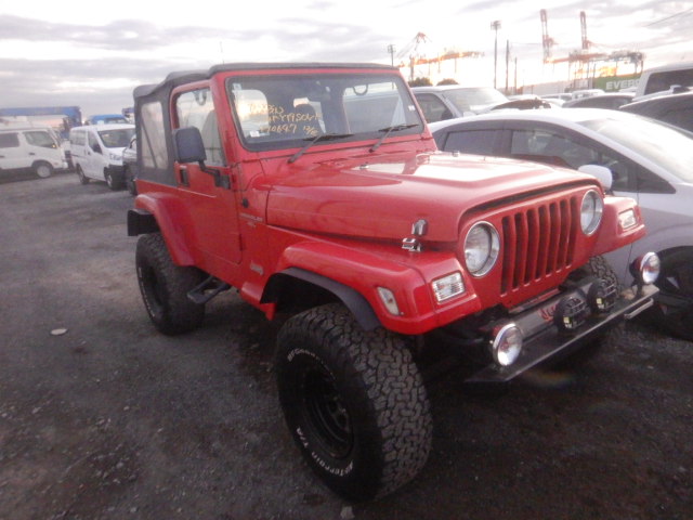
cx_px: 346
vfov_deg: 56.8
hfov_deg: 71.6
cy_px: 260
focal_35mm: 24
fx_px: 480
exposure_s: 1/8
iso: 1600
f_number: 2.8
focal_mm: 4.3
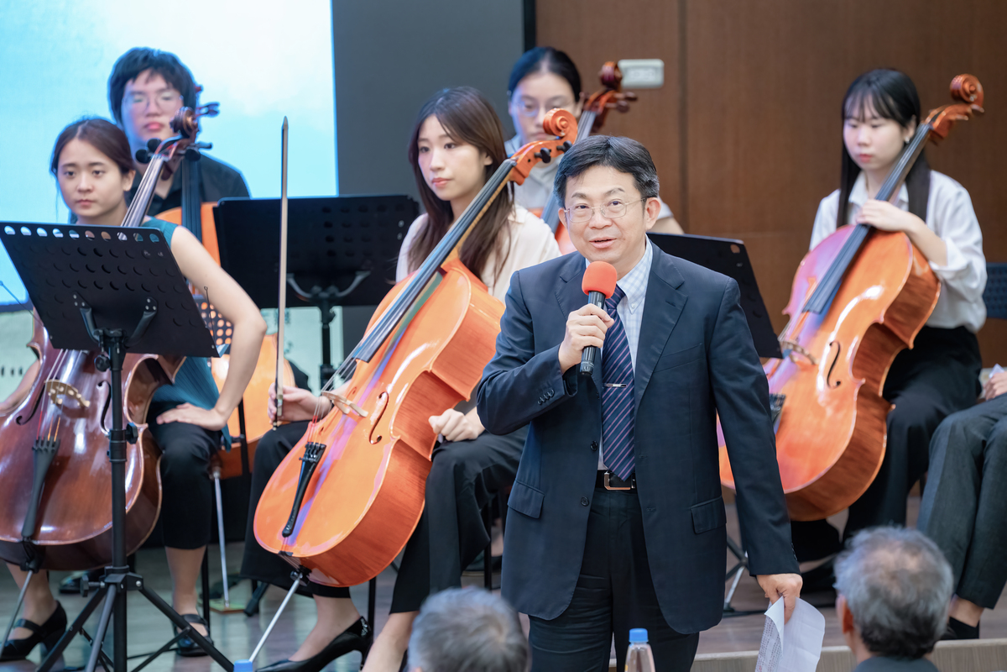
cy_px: 336
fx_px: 5510
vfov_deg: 7.0
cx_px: 504
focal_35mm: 197
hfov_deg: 10.4
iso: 3200
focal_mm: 197
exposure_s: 1/160
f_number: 4
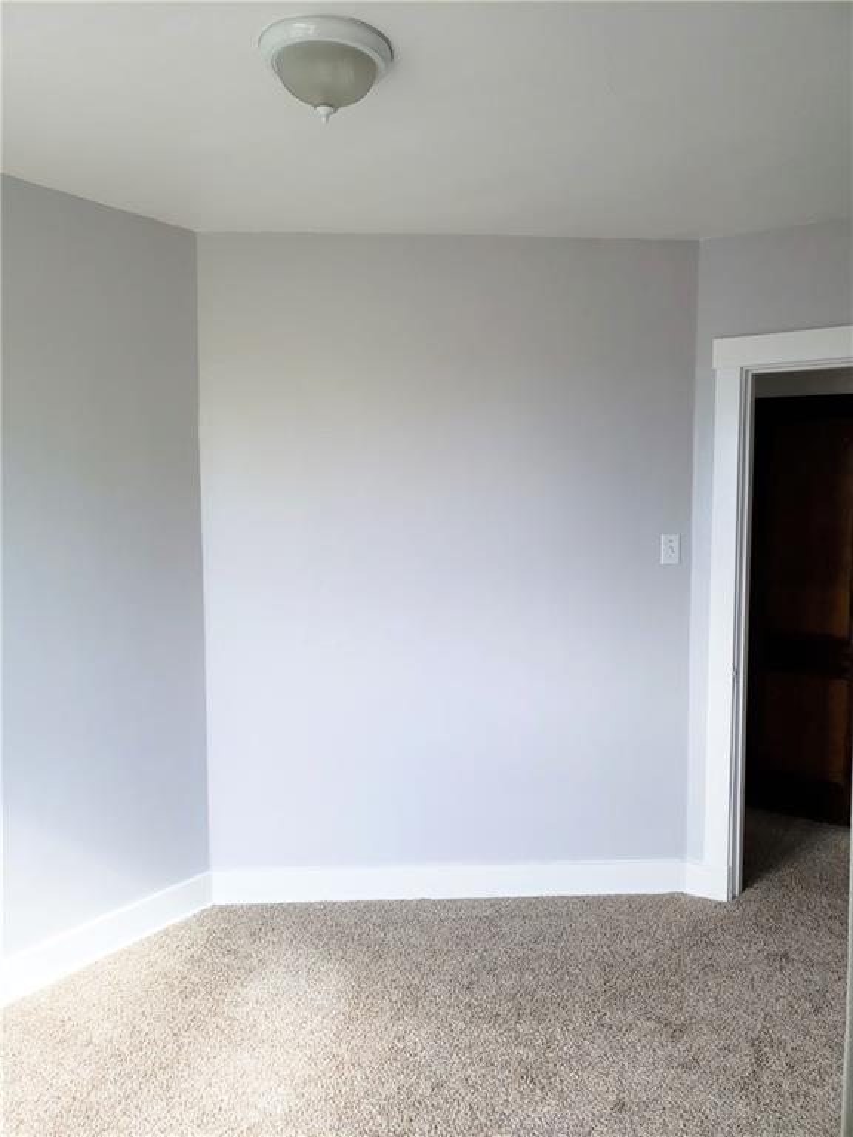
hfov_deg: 53.1
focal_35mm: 26
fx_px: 854
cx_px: 426
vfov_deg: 67.3
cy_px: 568
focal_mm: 4.3
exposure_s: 1/60
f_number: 1.5
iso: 64
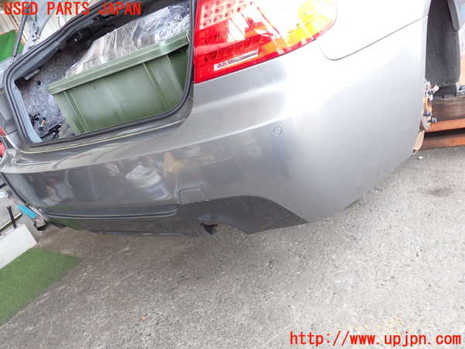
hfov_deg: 60.0
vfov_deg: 46.8
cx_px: 232
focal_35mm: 30
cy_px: 174
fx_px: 403
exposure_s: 1/60
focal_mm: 5.4
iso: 160
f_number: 2.3
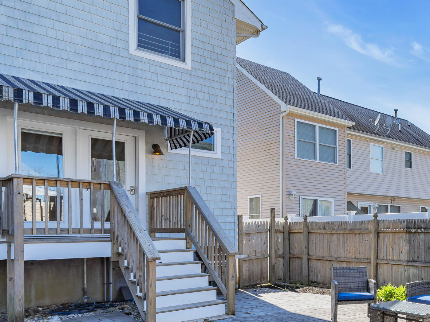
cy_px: 232
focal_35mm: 33
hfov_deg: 45.9
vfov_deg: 41.9
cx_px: 436
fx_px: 410
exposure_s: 1/250
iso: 200
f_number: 8
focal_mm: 16
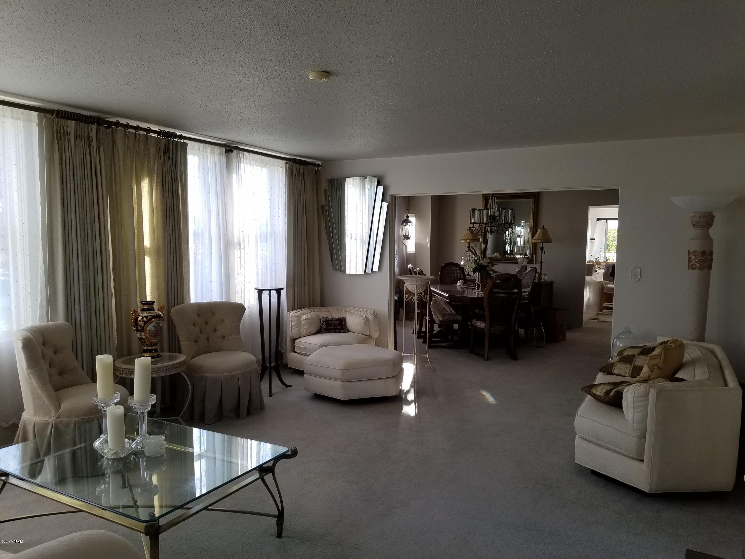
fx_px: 560
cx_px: 372
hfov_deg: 67.3
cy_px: 280
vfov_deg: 53.1
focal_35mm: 26
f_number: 1.7
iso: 50
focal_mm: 4.2
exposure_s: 1/164
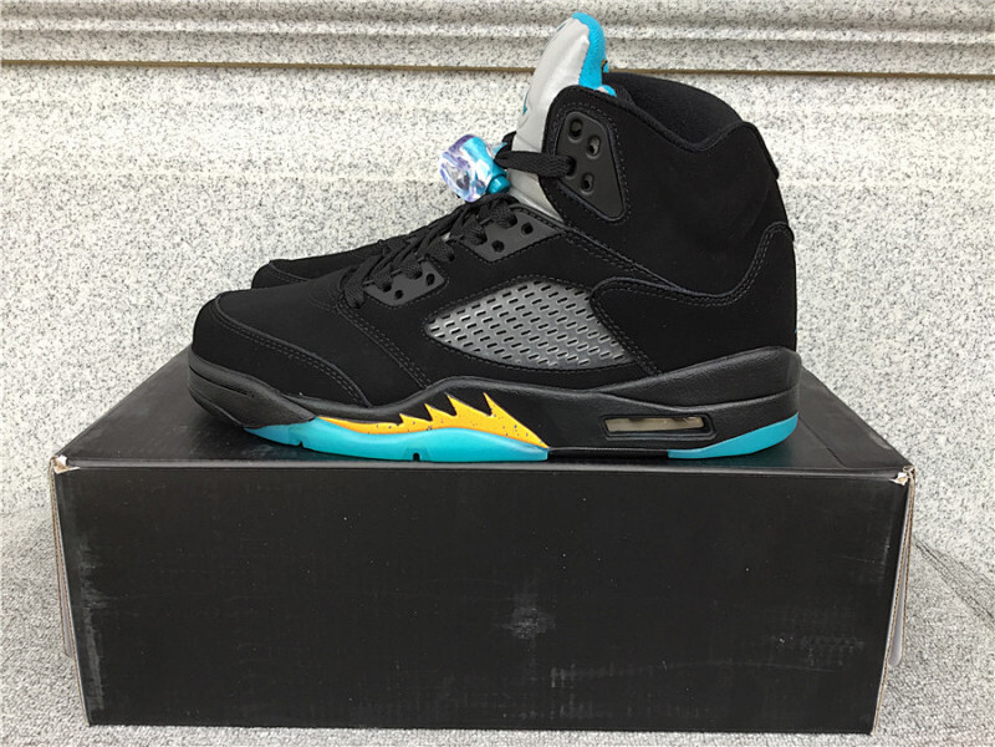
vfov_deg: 45.4
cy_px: 374
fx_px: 891
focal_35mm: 31
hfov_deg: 58.4
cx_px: 498
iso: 25
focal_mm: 3.3
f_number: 2.4
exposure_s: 1/50
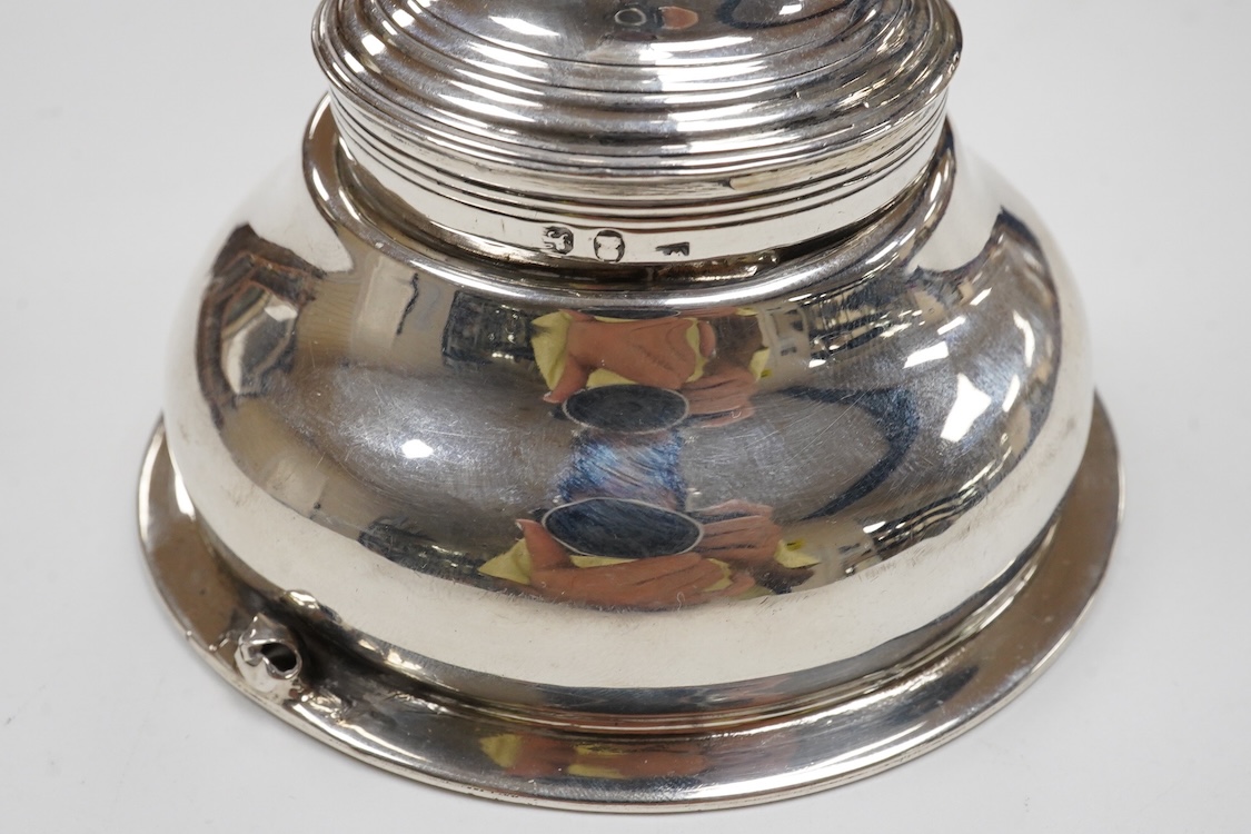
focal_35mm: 45
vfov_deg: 29.9
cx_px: 626
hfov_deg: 43.6
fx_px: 1564
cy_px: 417
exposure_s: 1/100
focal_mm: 30
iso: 2500
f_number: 20
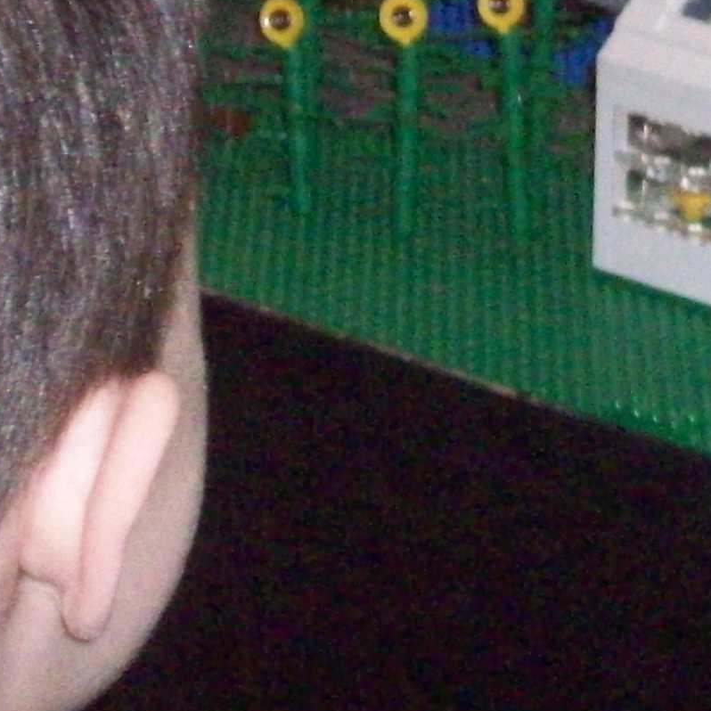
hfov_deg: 6.6
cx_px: 930
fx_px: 6135
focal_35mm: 264
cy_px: 22
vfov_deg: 6.6
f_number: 4.7
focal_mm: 15.3
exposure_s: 1/114
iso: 800
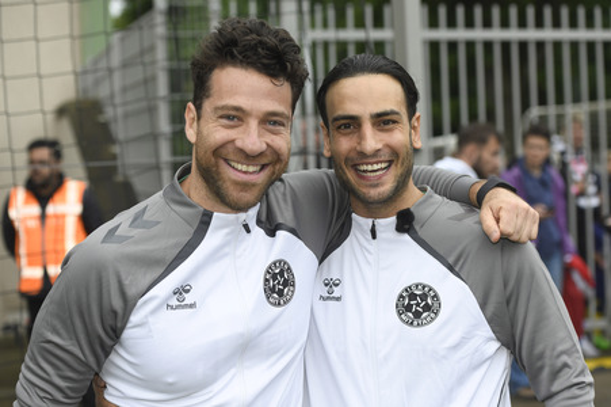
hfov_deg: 28.9
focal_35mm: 70
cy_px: 204
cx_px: 306
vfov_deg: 19.4
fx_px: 1187
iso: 800
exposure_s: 1/3200
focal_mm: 70
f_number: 4.5
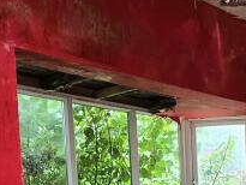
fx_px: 462
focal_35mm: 65
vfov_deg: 20.5
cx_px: 246
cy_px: 246
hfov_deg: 28.0
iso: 160
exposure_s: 1/50
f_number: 2.2
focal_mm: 2.2
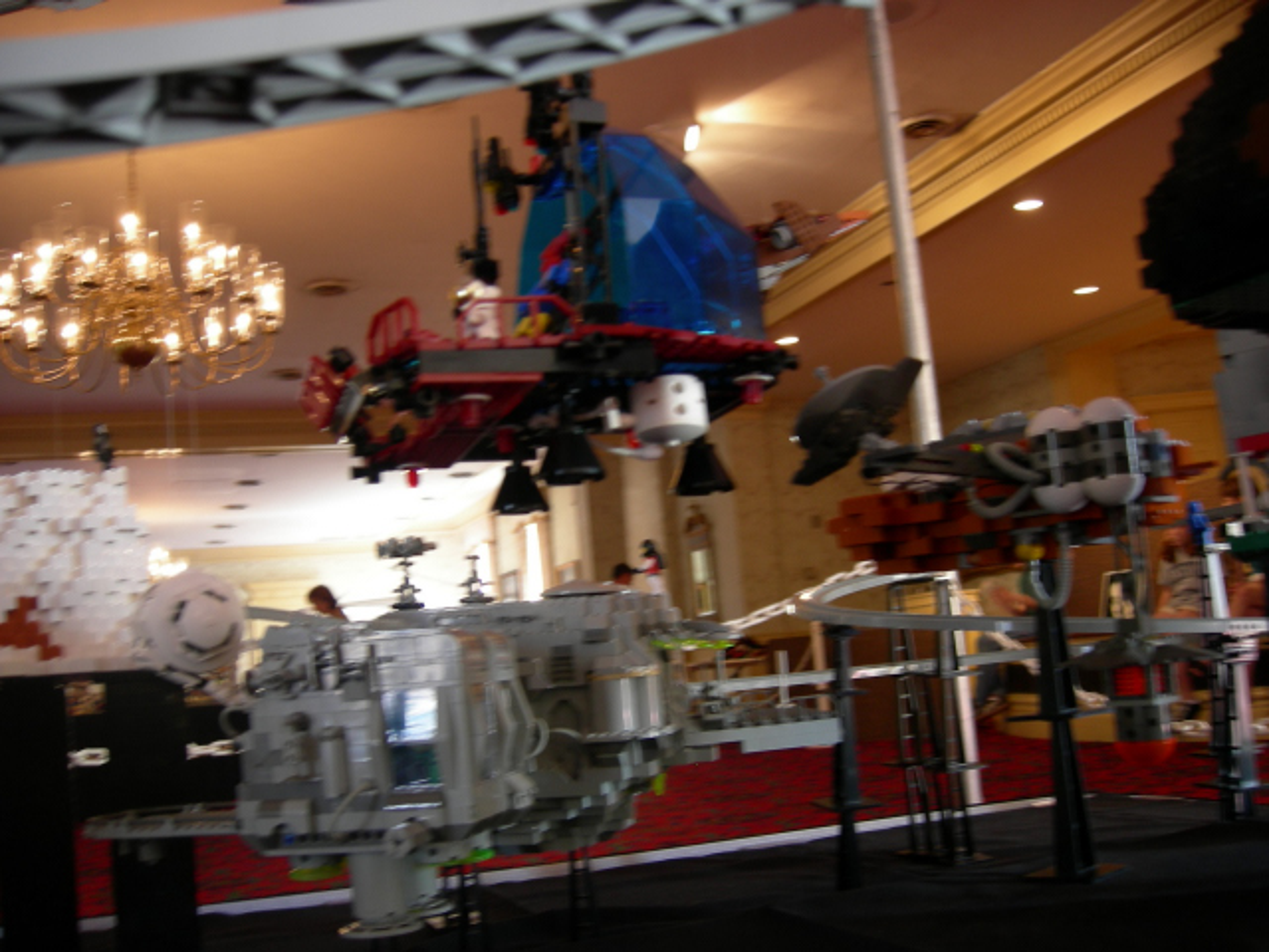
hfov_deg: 51.4
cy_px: 476
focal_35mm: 36
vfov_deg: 39.7
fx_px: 1320
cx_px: 634
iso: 64
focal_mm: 7.5
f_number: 2.7
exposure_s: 1/4.4
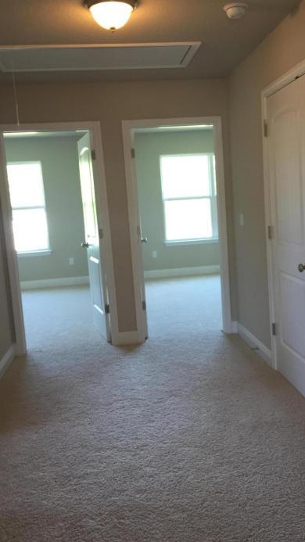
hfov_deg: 33.6
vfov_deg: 56.6
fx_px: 503
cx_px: 181
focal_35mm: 35
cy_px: 264
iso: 80
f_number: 2.2
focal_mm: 4.15
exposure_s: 1/30
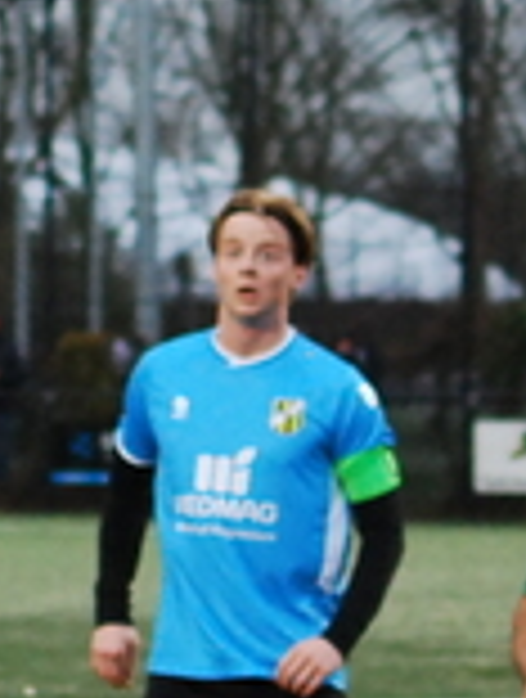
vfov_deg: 6.1
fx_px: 6560
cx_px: 18
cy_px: 227
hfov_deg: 4.6
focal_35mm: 325
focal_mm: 35
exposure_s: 1/400
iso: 800
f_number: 2
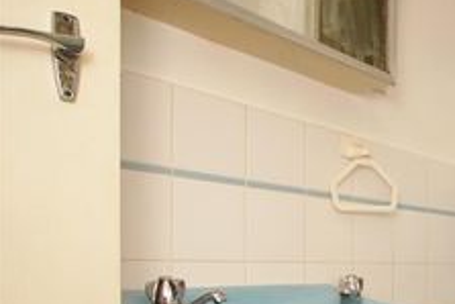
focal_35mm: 41
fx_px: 519
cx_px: 477
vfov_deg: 31.1
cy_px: 276
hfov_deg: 40.1
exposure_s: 1/60
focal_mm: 13
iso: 400
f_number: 5
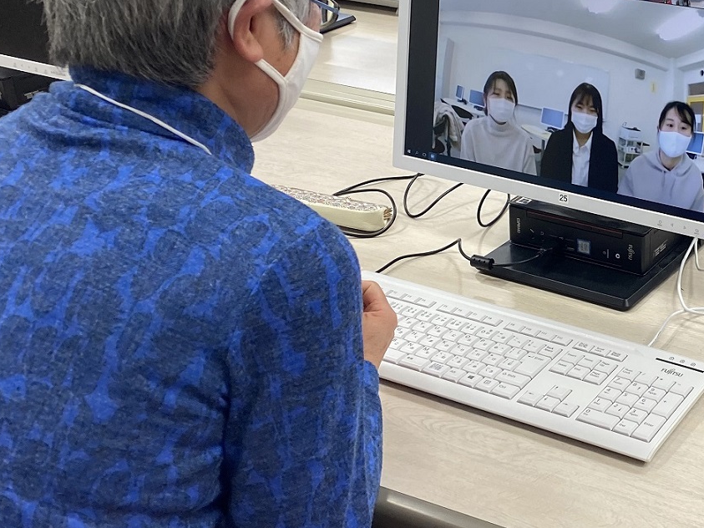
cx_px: 654
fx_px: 1139
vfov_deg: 26.1
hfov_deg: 32.4
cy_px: 218
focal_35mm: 56
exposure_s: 1/120
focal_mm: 4.25
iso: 100
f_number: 1.8
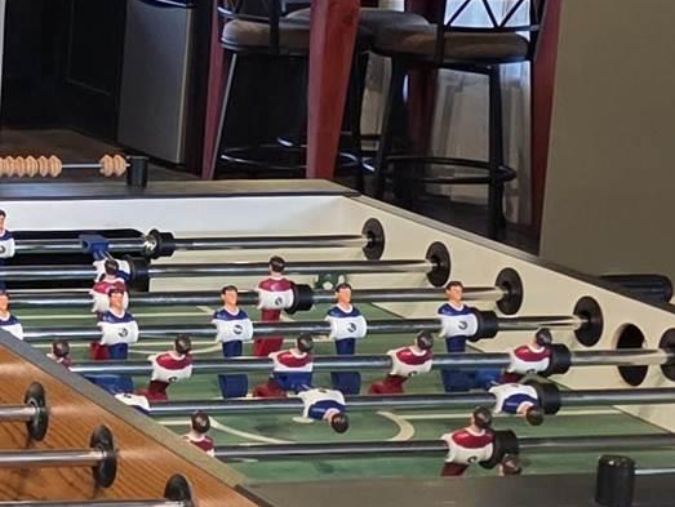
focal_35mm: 135
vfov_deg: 11.0
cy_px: 199
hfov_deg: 12.8
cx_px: -661
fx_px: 2634
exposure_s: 1/120
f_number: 1.7
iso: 800
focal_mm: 6.3
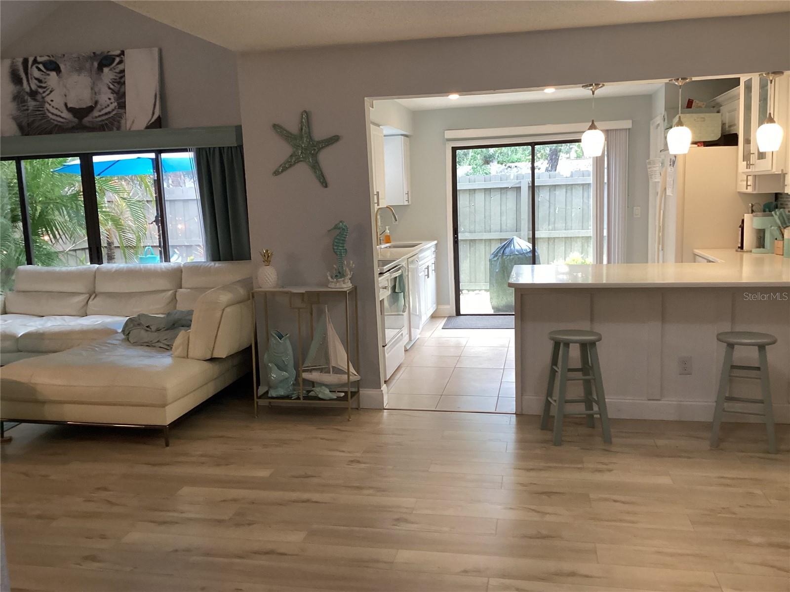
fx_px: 707
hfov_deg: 58.4
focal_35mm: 31
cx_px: 395
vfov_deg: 45.4
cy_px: 296
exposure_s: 1/60
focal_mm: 3.3
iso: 250
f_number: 2.4
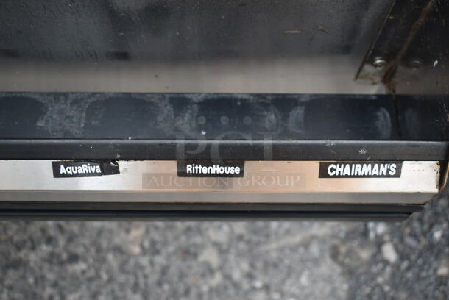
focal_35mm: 45
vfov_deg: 29.9
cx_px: 224
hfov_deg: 43.6
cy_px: 150
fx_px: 562
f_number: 5
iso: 100
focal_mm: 30
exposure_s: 1/100
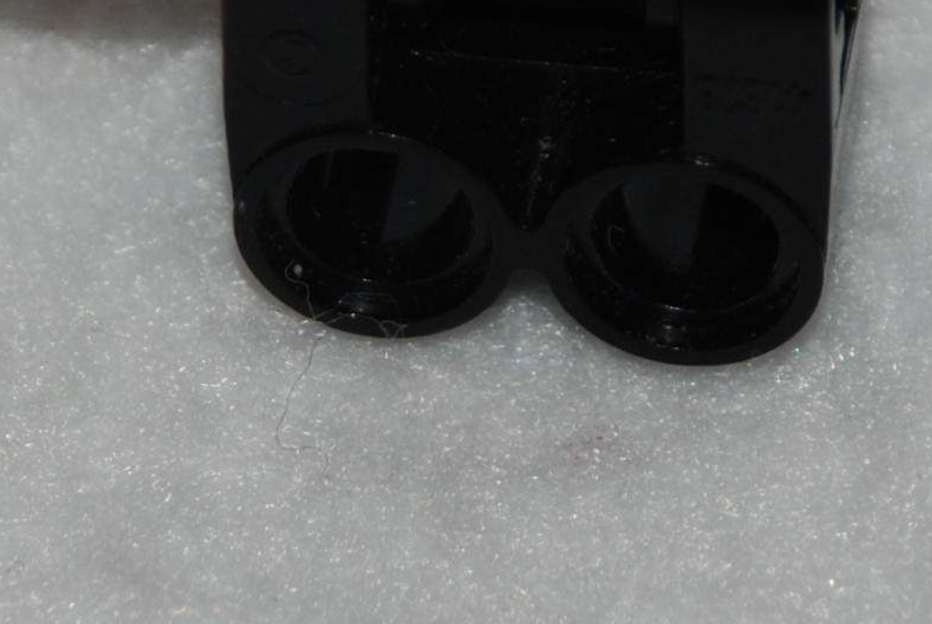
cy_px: -166
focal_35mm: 990
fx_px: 25669
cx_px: 605
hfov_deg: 2.1
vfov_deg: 1.4
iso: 100
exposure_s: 1/60
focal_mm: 135
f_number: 5.6
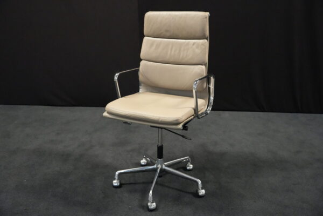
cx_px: 162
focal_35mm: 35
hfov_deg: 54.4
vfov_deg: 37.9
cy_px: 108
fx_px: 314
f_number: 4
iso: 12800
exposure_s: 1/80
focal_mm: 35
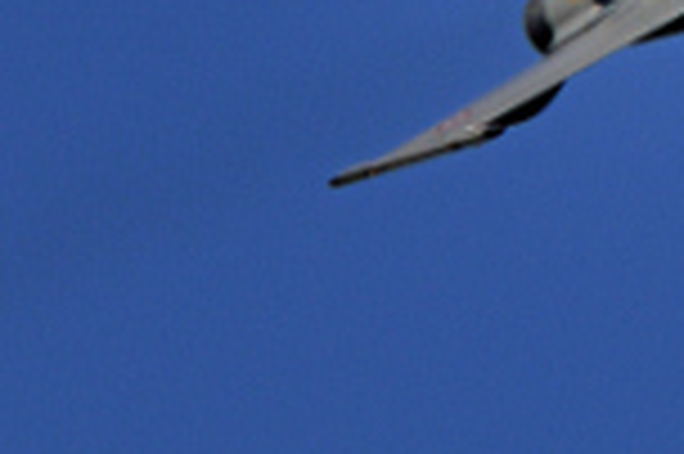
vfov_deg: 0.5
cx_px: 1318
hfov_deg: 0.7
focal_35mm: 2954
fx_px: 56065
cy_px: -369
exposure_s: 1/500
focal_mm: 300
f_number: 11
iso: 200
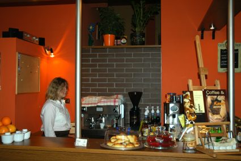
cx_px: 120
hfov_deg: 51.3
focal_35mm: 38
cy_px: 80
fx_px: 251
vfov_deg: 35.5
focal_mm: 25
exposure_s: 1/60
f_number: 3.8
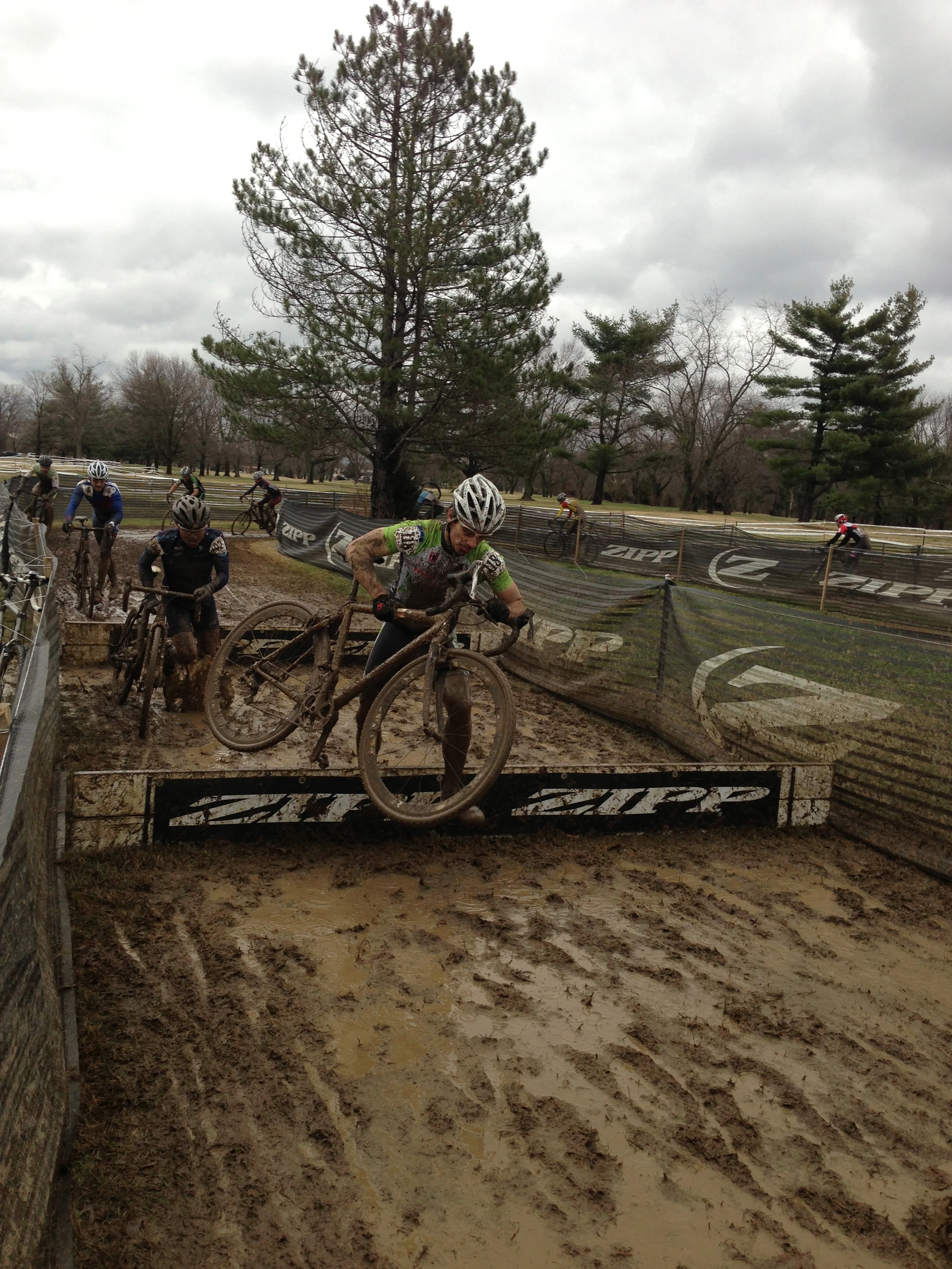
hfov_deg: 42.9
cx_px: 476
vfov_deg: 55.4
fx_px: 1210
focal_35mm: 33
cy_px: 634
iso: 50
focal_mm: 4.13
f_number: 2.4
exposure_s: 1/369
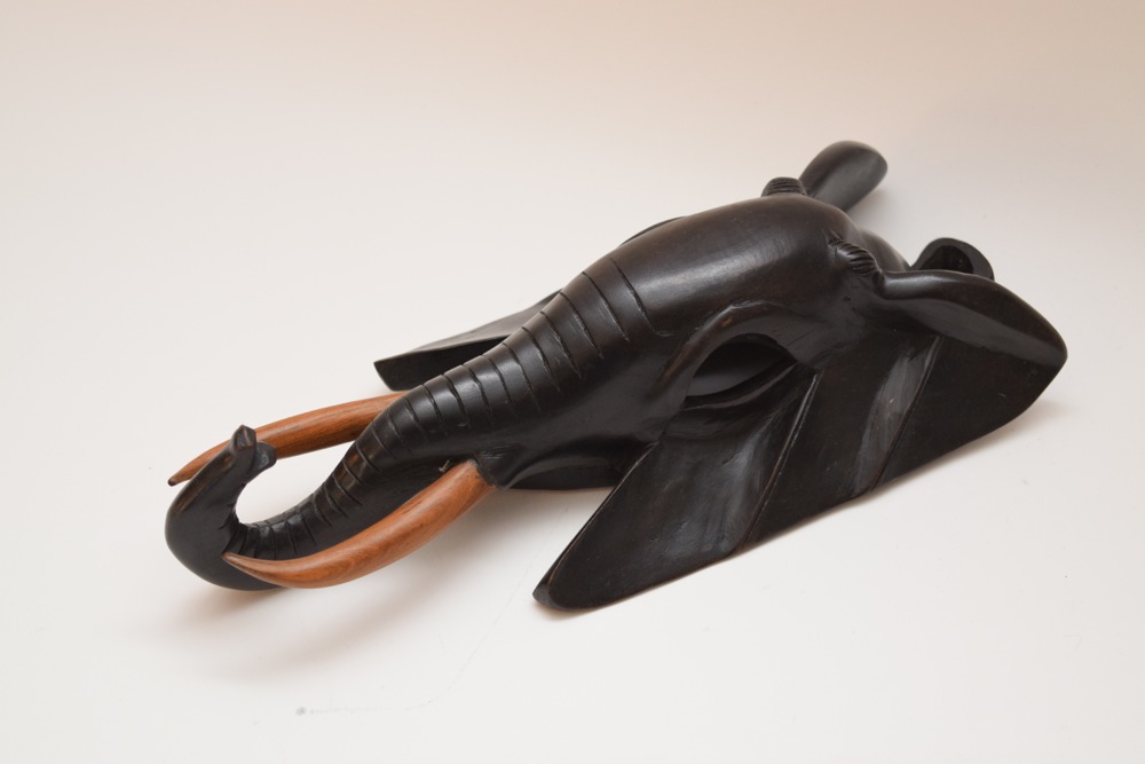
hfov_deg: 28.1
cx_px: 572
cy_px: 382
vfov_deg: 18.9
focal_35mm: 72
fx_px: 2290
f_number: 5.3
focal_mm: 48
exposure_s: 1/60
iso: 1000
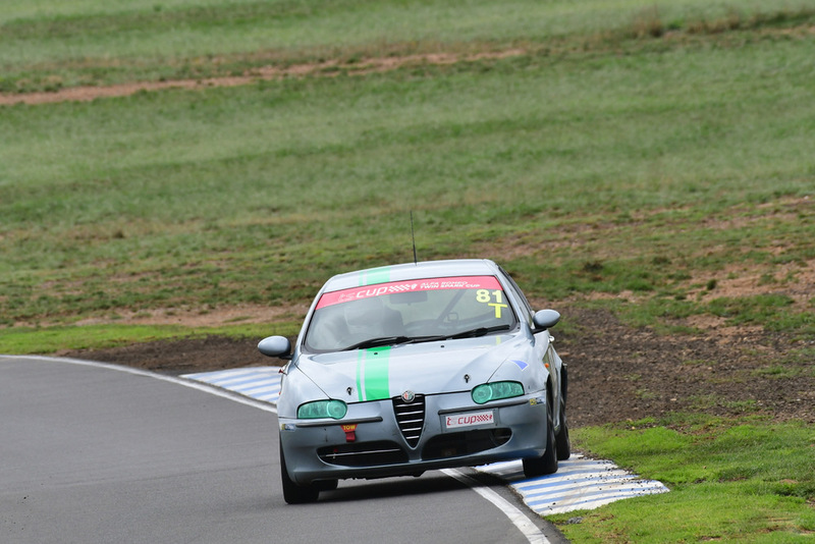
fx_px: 16984
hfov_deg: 2.7
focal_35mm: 750
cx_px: 408
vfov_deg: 1.8
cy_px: 272
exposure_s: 1/640
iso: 640
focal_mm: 500
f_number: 10
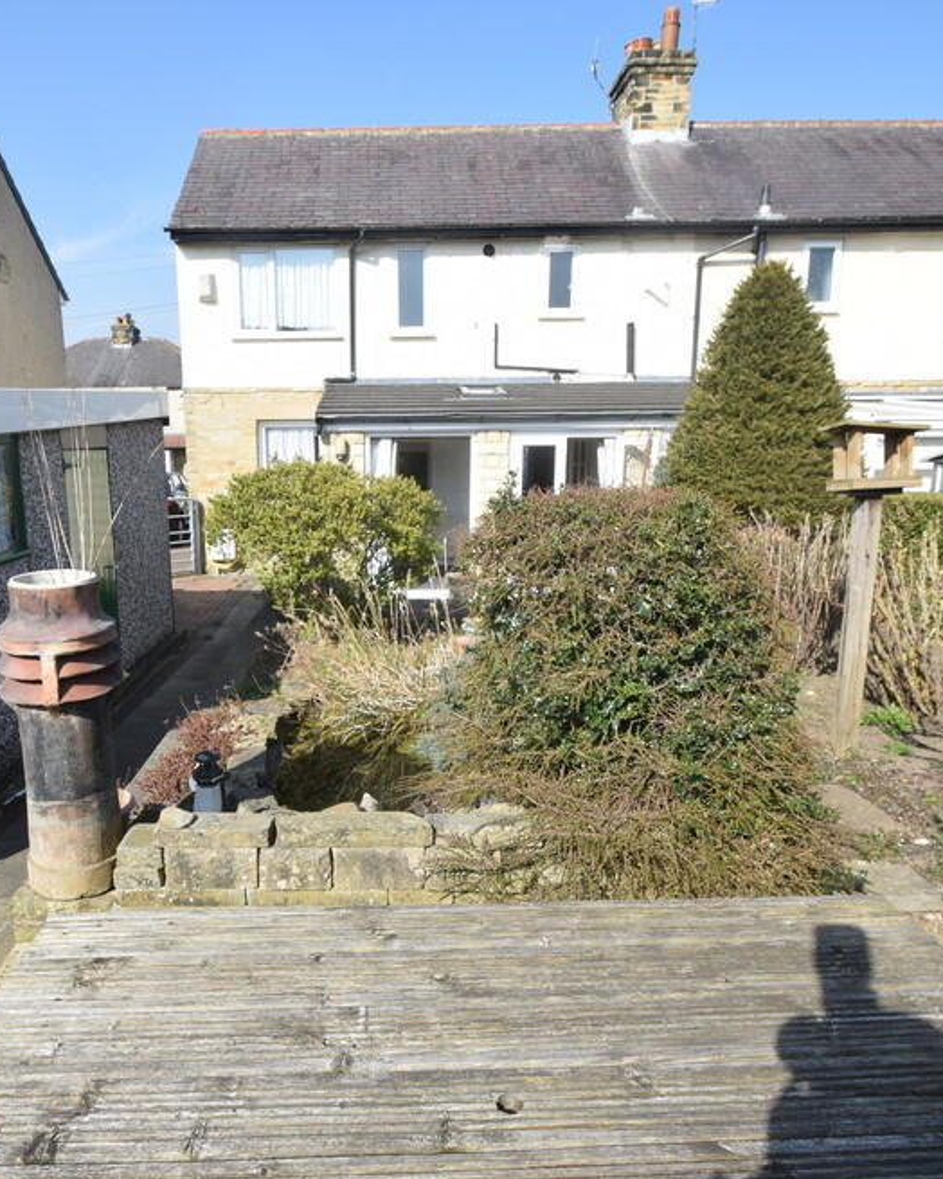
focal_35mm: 22
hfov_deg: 62.6
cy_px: 584
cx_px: 380
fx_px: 768
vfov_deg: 75.0
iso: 200
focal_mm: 10
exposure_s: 1/320
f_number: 9
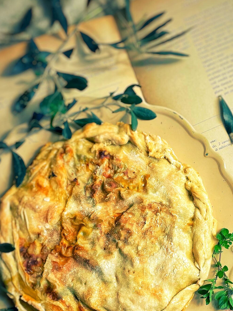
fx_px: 449
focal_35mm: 50
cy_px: 218
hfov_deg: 28.9
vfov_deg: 37.6
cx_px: 159
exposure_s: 1/100
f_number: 1.6
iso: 100
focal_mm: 4.2
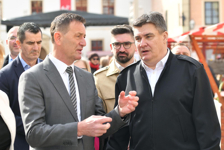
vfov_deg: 19.4
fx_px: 435
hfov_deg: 28.8
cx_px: 112
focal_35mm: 70
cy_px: 75
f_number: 5.6
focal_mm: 70
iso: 320
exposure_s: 1/800
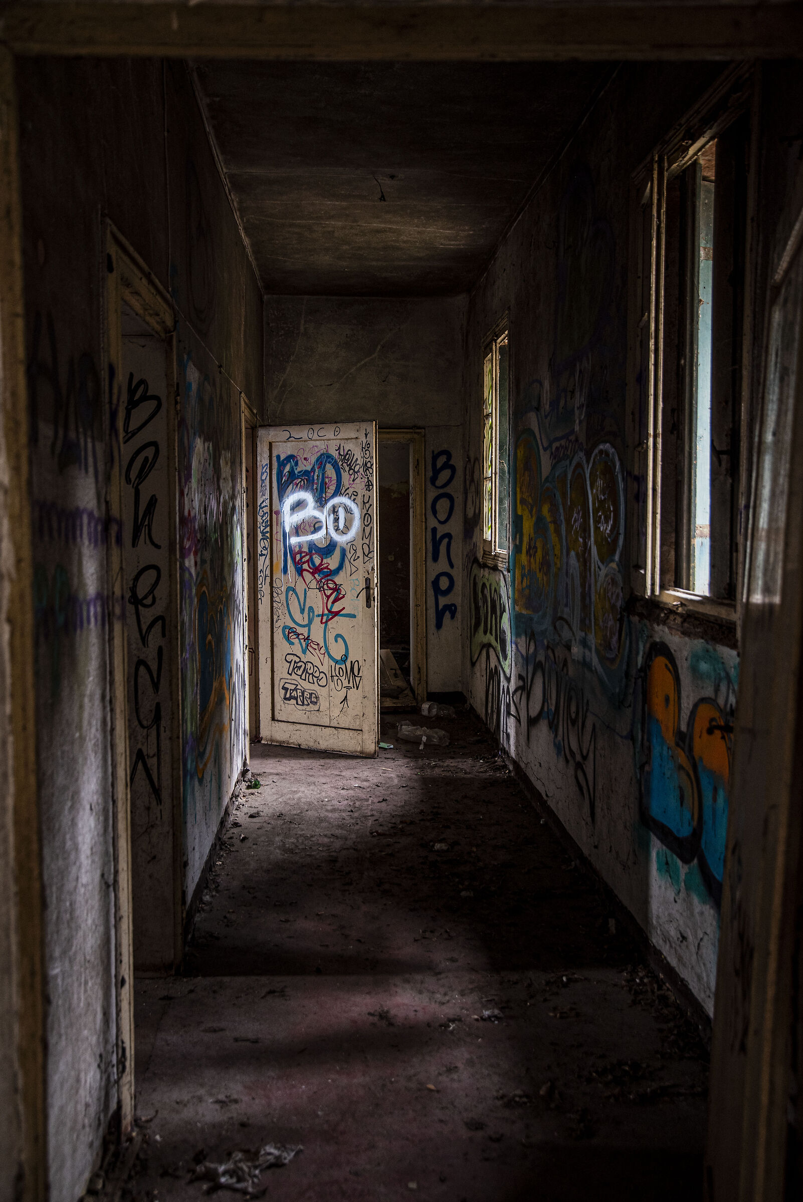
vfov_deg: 54.4
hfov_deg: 37.9
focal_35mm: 35
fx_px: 1170
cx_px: 402
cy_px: 601
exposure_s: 1/25
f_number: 4
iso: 500
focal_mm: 35
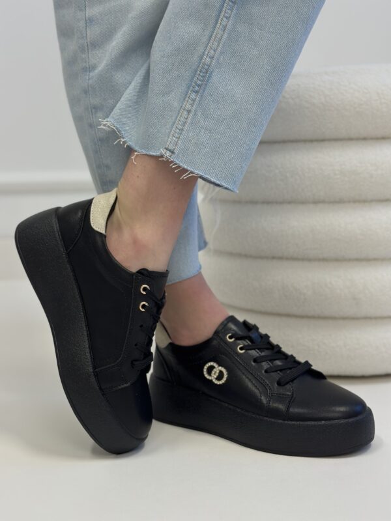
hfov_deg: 30.3
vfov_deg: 39.7
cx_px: 196
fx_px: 723
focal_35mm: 48
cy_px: 260
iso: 125
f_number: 1.78
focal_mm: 6.86
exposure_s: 1/100
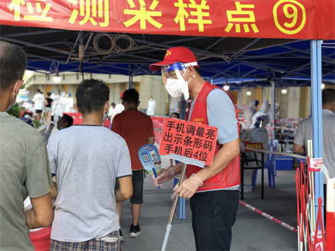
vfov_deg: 28.0
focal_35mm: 52
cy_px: 126
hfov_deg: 36.8
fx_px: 503
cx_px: 168
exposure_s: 1/100
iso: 20
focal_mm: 6
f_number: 2.4
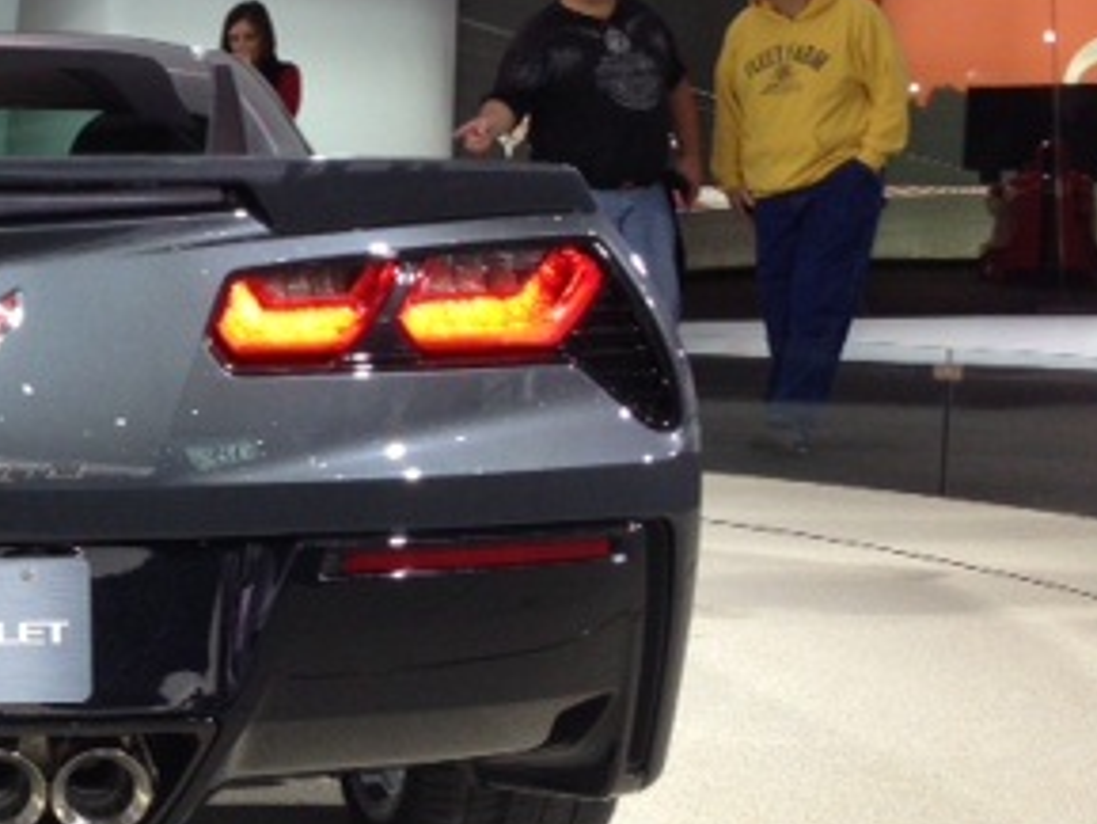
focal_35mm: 73
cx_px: -68
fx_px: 2314
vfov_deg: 20.2
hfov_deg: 25.0
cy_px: 452
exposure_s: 1/40
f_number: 2.4
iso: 64
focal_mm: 4.13
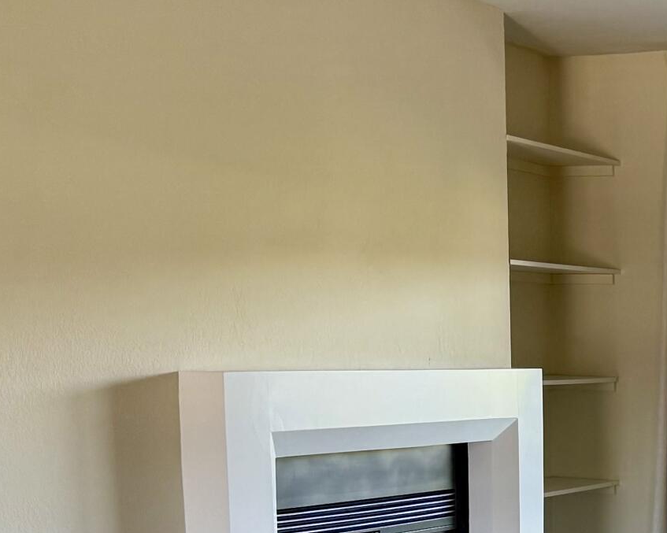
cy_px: 531
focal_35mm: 83
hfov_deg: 21.1
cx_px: 836
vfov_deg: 18.0
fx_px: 1638
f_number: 1.78
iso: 160
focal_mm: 6.76
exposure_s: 1/121
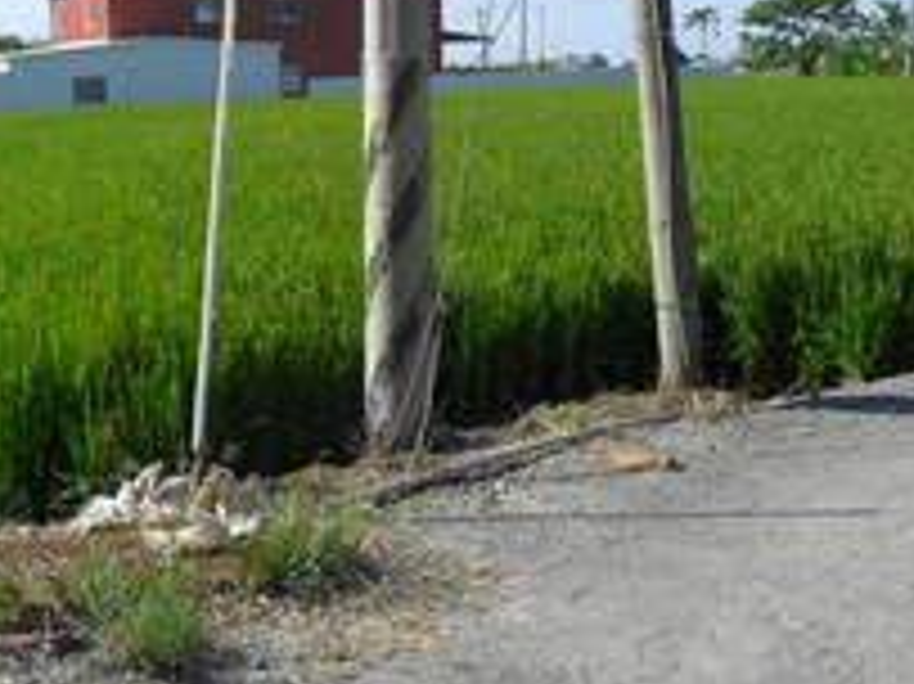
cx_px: 338
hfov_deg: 39.4
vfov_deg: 30.1
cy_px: 252
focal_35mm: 48
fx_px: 1267
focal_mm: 4.9
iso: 100
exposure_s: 1/1000
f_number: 3.5
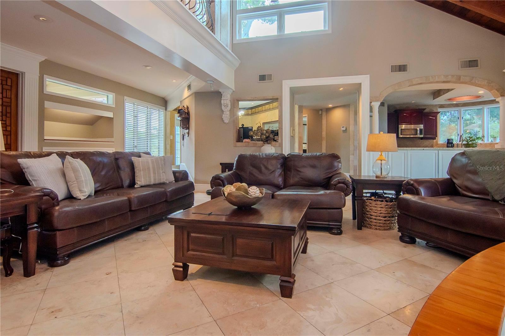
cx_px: 252
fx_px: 252
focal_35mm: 18
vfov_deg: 67.4
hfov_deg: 90.0
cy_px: 168
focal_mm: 12
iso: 640
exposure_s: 1/80
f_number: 8
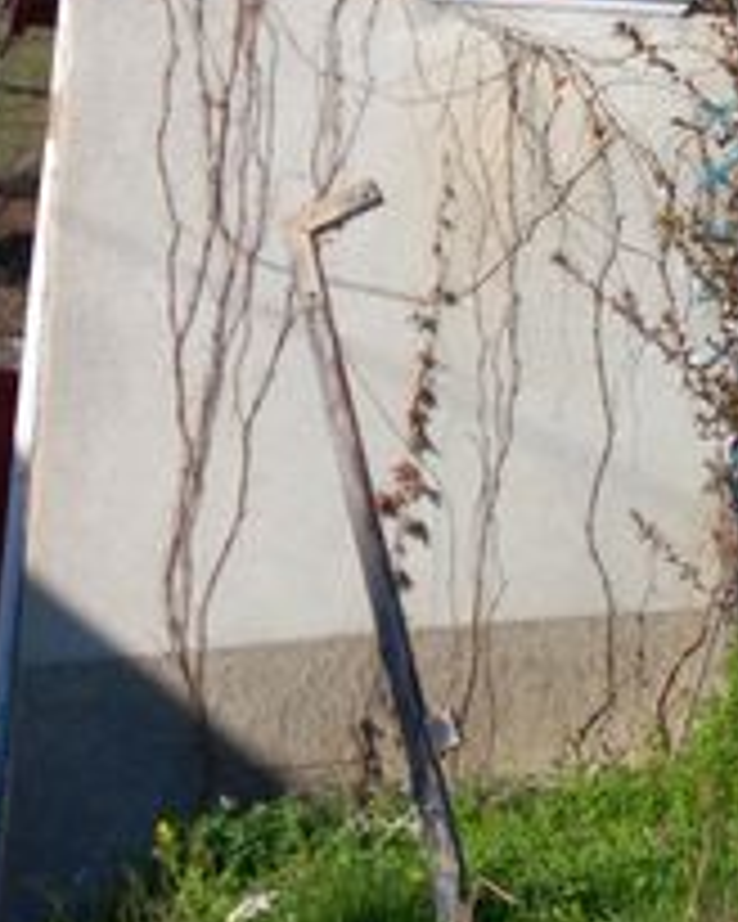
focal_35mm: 77
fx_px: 2102
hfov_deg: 16.8
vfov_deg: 24.0
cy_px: 81
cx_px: 1287
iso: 20
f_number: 1.8
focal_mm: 4
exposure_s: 1/439
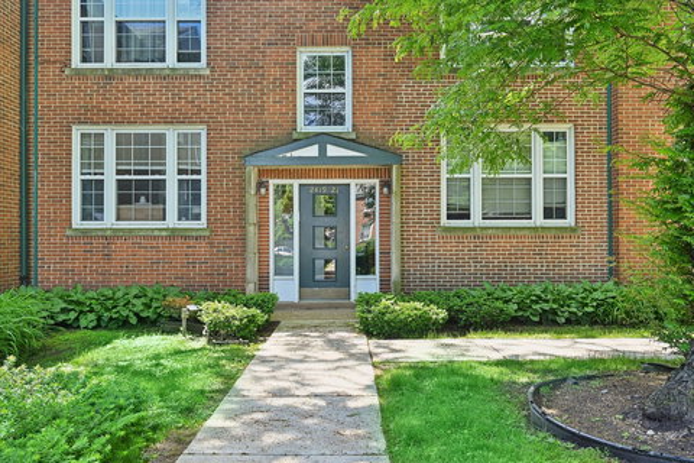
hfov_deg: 61.9
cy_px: 232
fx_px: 578
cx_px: 347
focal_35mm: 30
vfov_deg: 43.6
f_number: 8
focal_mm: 30
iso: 800
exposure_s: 1/100
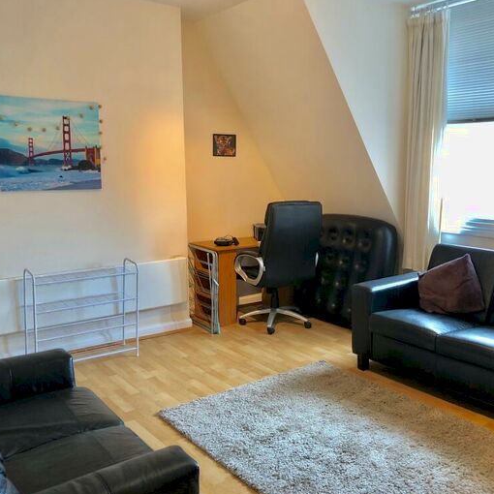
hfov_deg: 48.3
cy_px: 250
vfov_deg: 48.4
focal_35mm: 34
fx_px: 549
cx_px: 277
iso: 40
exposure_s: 1/20
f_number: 1.8
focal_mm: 4
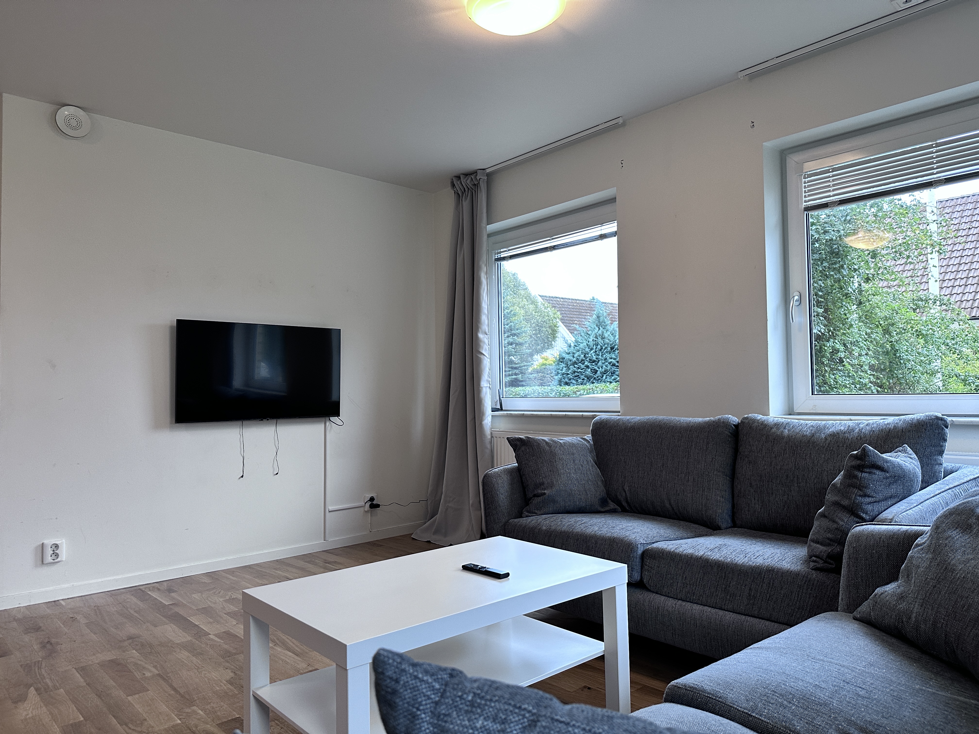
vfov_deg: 56.8
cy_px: 367
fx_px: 679
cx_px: 490
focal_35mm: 24
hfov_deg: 71.6
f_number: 1.78
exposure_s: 1/100
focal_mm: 6.86
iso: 200
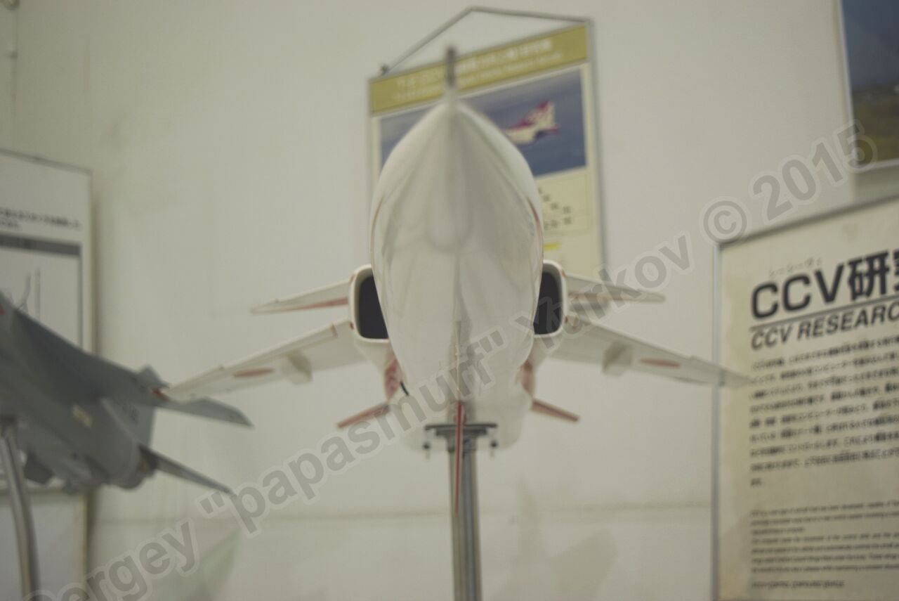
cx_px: 450
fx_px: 1124
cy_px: 300
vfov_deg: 29.9
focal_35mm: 45
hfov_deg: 43.6
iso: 400
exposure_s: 1/60
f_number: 4.2
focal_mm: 30
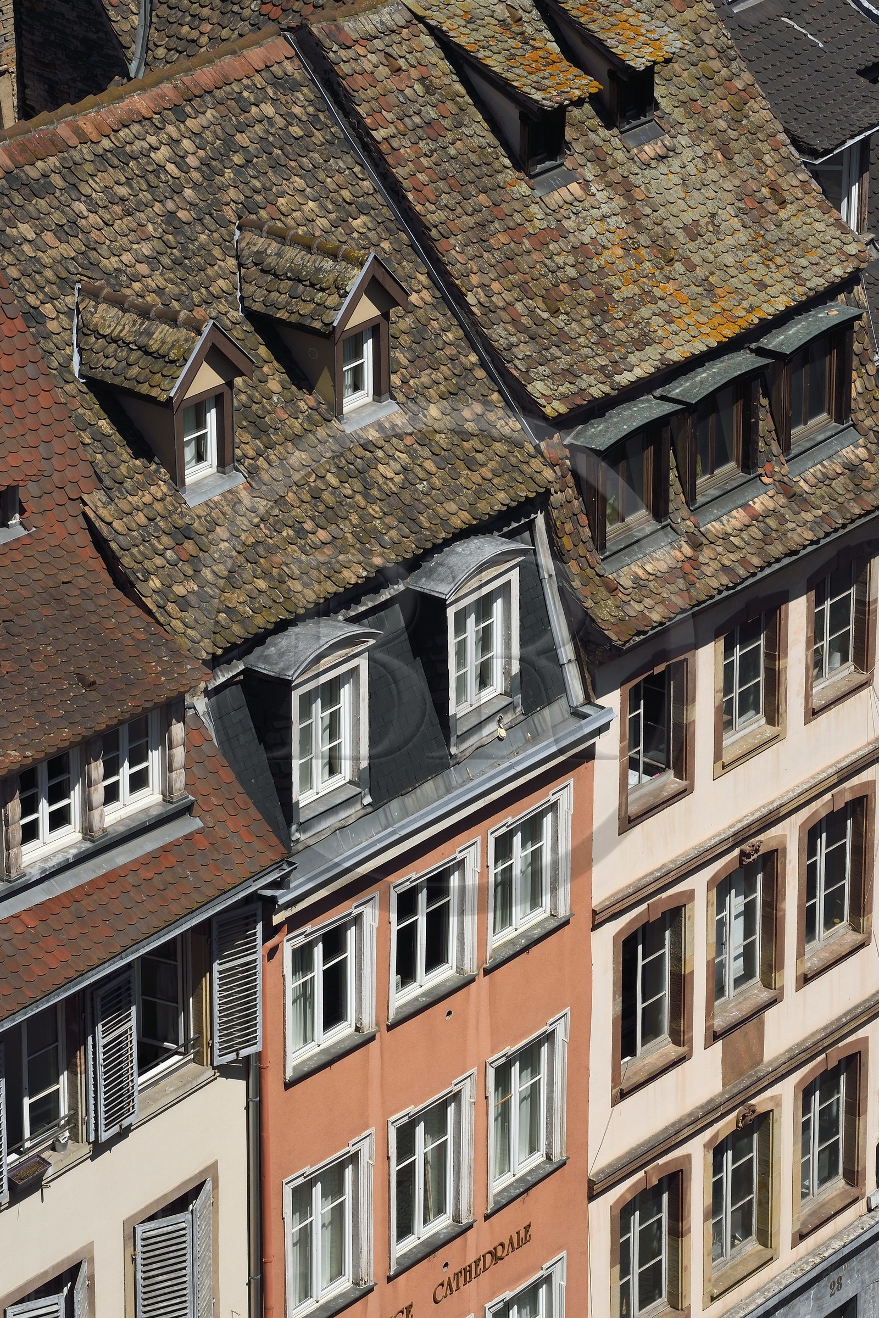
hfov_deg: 8.6
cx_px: 440
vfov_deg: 12.8
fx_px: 5860
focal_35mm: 160
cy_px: 659
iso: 200
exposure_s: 1/250
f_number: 16
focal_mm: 160
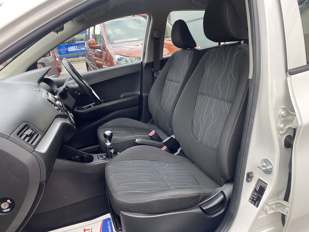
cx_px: 154
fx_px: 232
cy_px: 116
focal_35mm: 26
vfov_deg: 53.1
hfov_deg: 67.3
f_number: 1.8
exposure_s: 1/202
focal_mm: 4.25
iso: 32
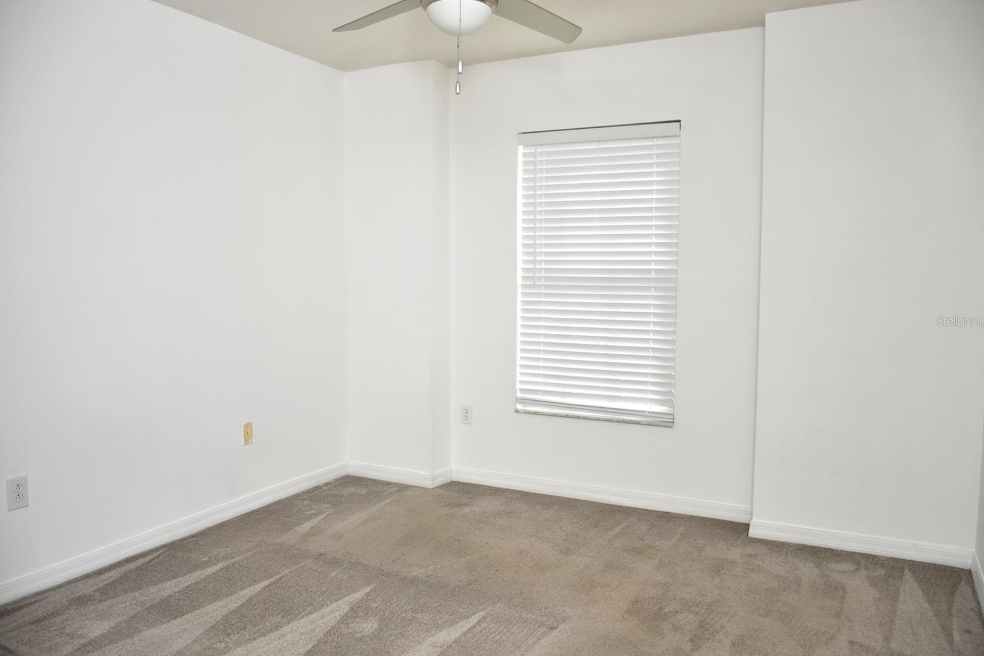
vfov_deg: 46.4
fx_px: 765
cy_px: 321
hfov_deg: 65.5
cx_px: 483
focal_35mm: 28
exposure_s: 1/100
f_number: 3.5
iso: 100
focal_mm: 18
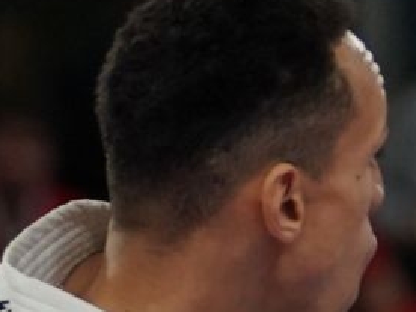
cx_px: 698
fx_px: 15202
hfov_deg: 1.6
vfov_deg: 1.2
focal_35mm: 1265
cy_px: 785
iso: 1250
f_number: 2.8
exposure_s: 1/1000
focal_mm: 135
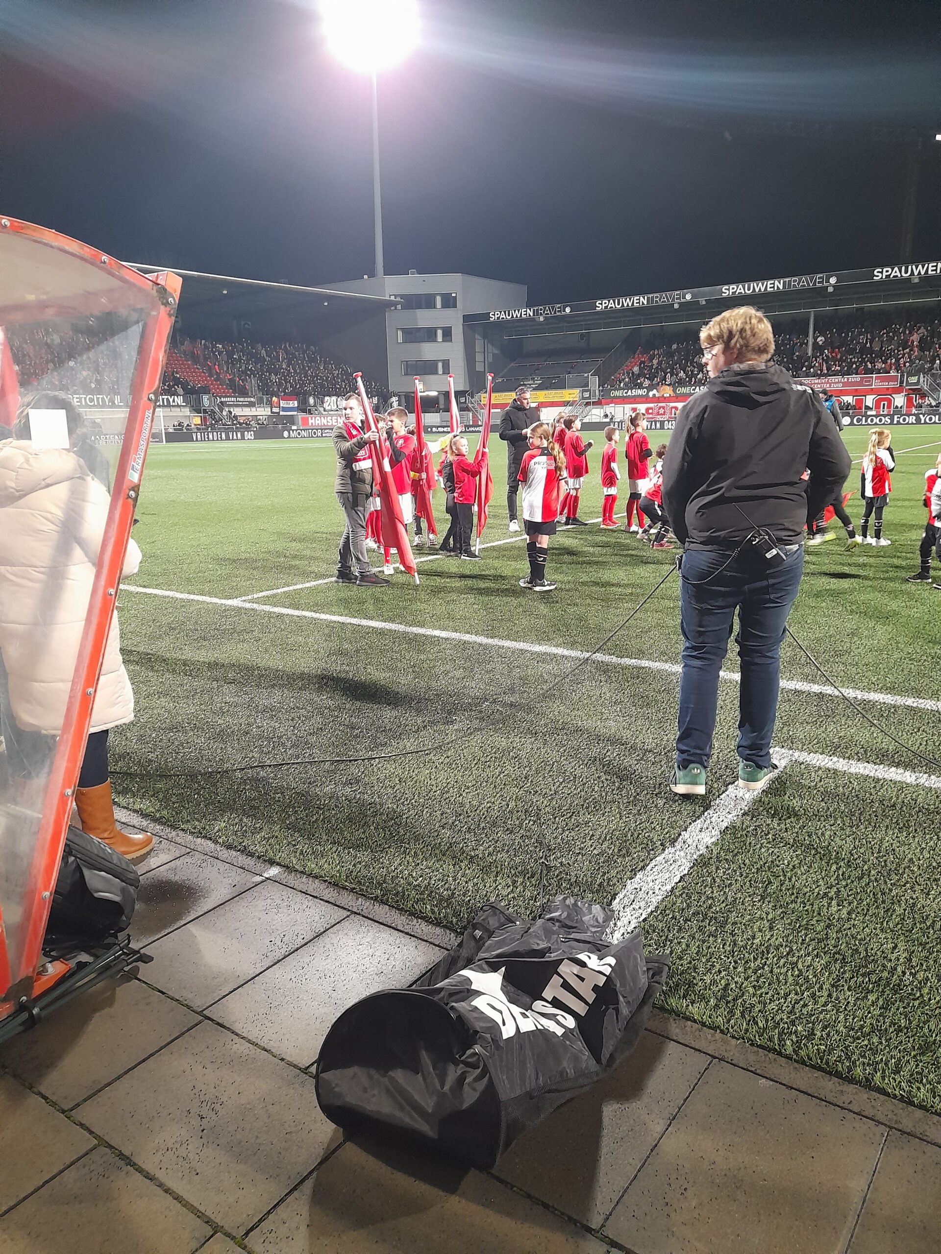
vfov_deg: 69.4
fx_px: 906
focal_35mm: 25
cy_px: 627
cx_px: 470
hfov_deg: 54.9
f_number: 2
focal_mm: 4.6
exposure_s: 1/50
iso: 320
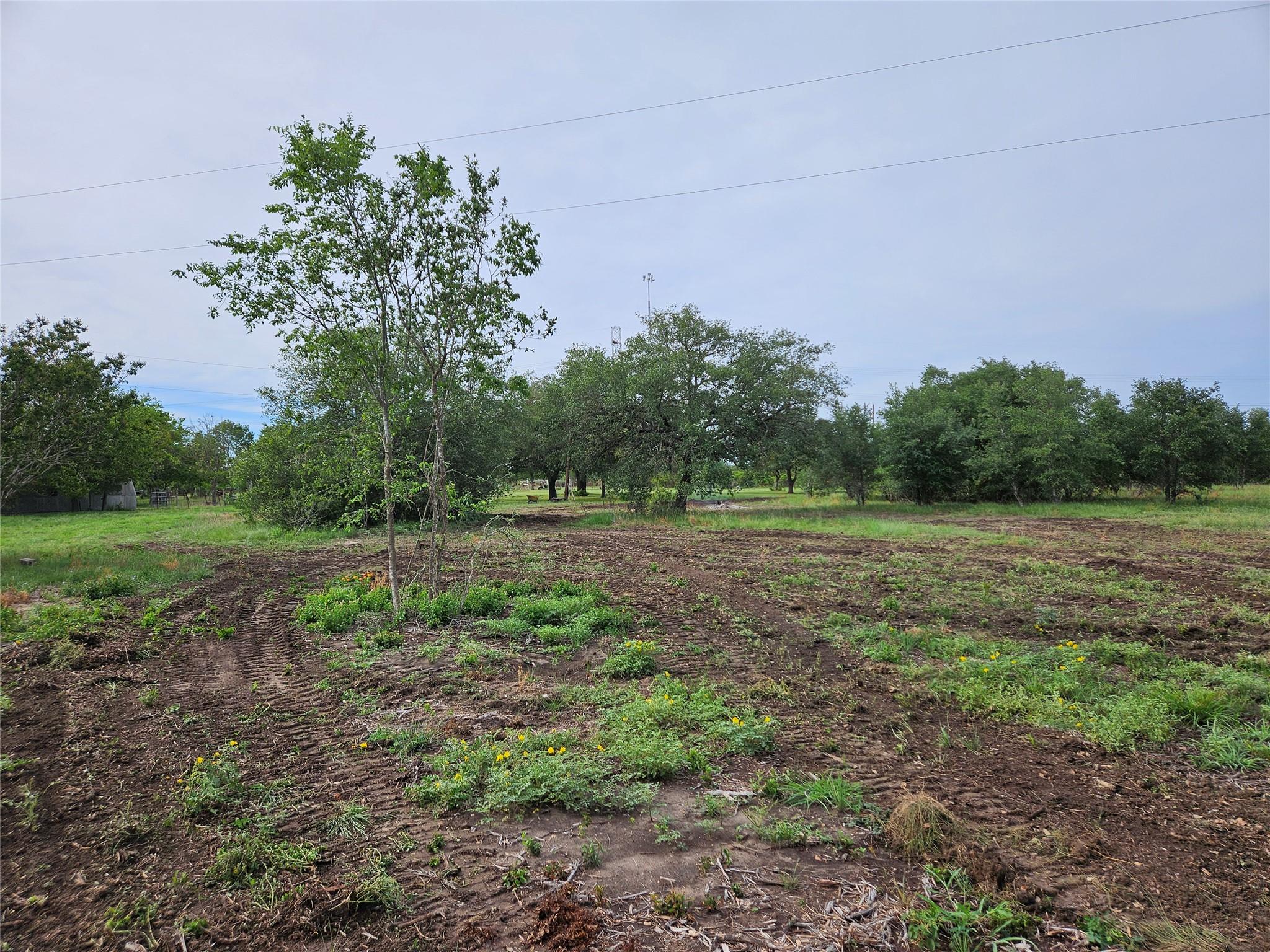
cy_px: 476
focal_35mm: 23
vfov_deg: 58.9
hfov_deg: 73.9
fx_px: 844
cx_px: 635
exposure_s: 1/2010
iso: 25
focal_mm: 5.4
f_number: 1.8
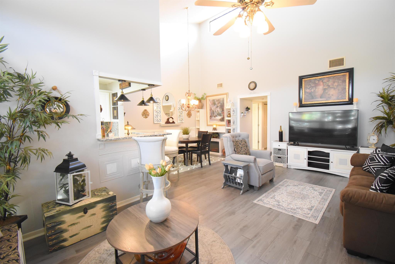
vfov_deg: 77.4
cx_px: 198
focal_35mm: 15
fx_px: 165
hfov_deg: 100.4
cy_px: 132
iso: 2200
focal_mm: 10
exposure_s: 1/60
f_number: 4.5
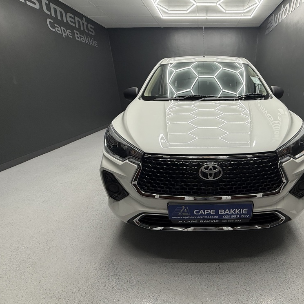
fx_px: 169
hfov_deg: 81.1
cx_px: 203
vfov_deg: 84.0
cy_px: 154
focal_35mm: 17
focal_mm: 2.22
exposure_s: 1/100
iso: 80
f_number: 2.2
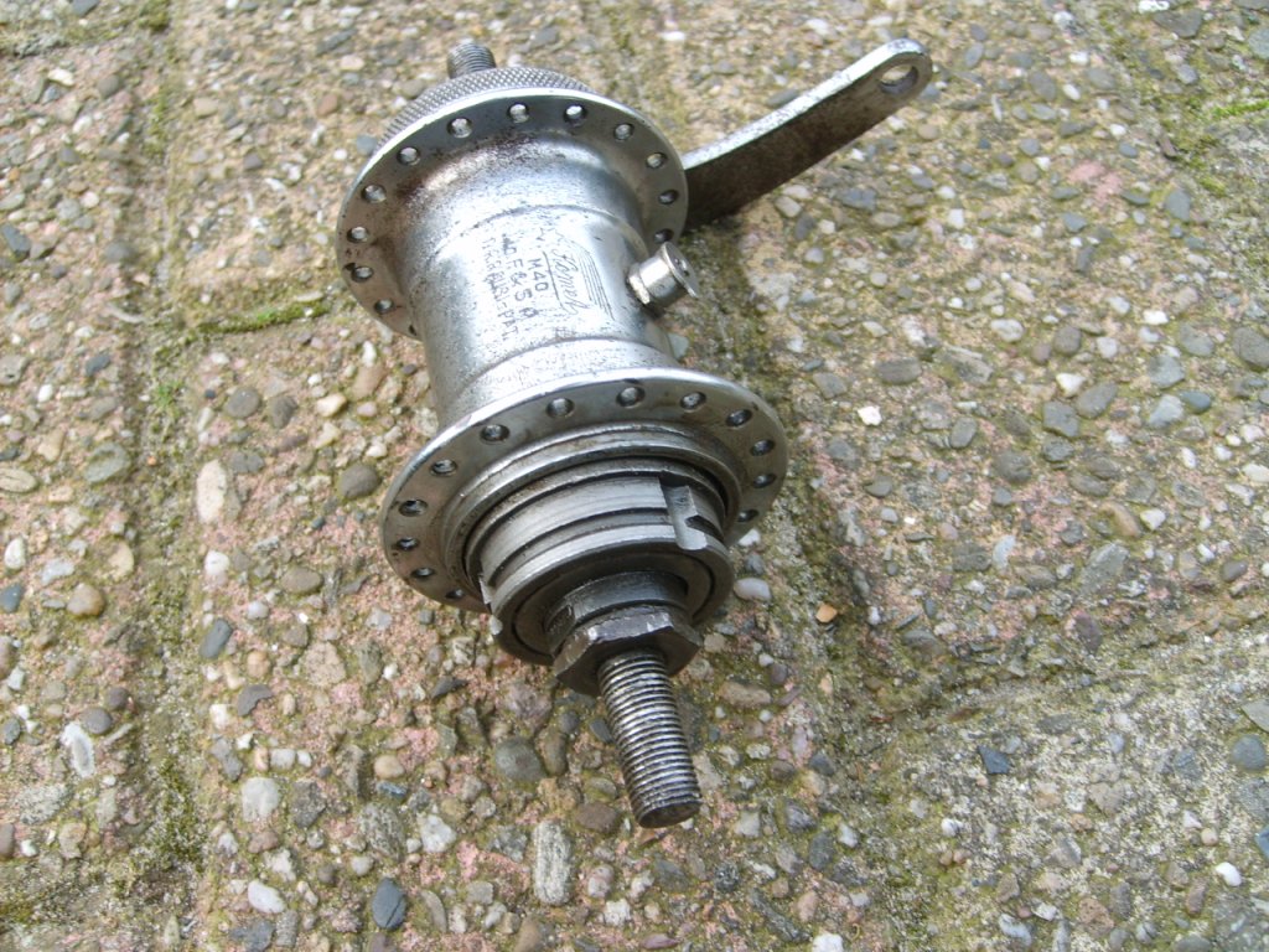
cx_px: 634
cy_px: 476
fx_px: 1283
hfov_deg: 52.6
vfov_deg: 40.7
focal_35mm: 35
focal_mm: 5.8
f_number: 2.8
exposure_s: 1/90
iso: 50
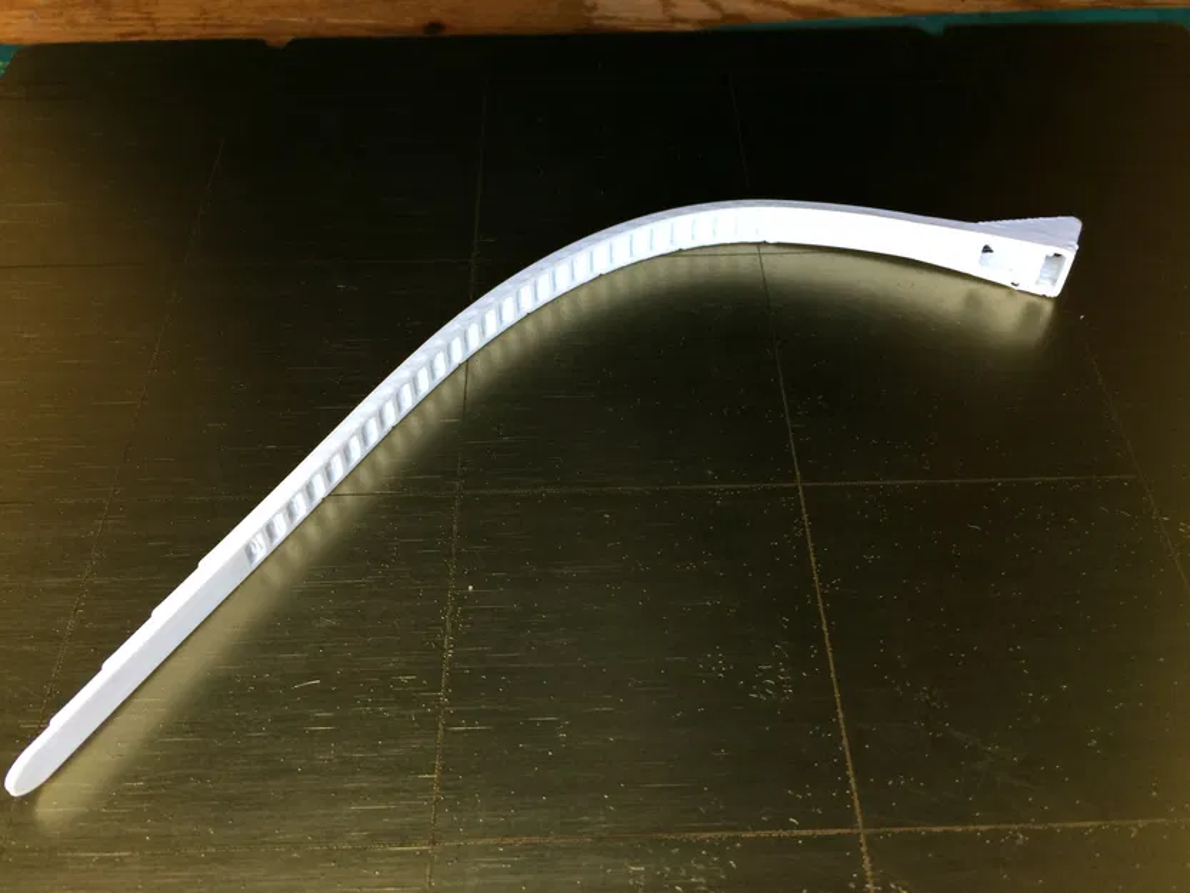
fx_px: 997
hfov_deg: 61.7
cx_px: 595
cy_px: 446
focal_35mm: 29
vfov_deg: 48.2
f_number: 2.2
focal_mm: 4.15
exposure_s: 1/33
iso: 100
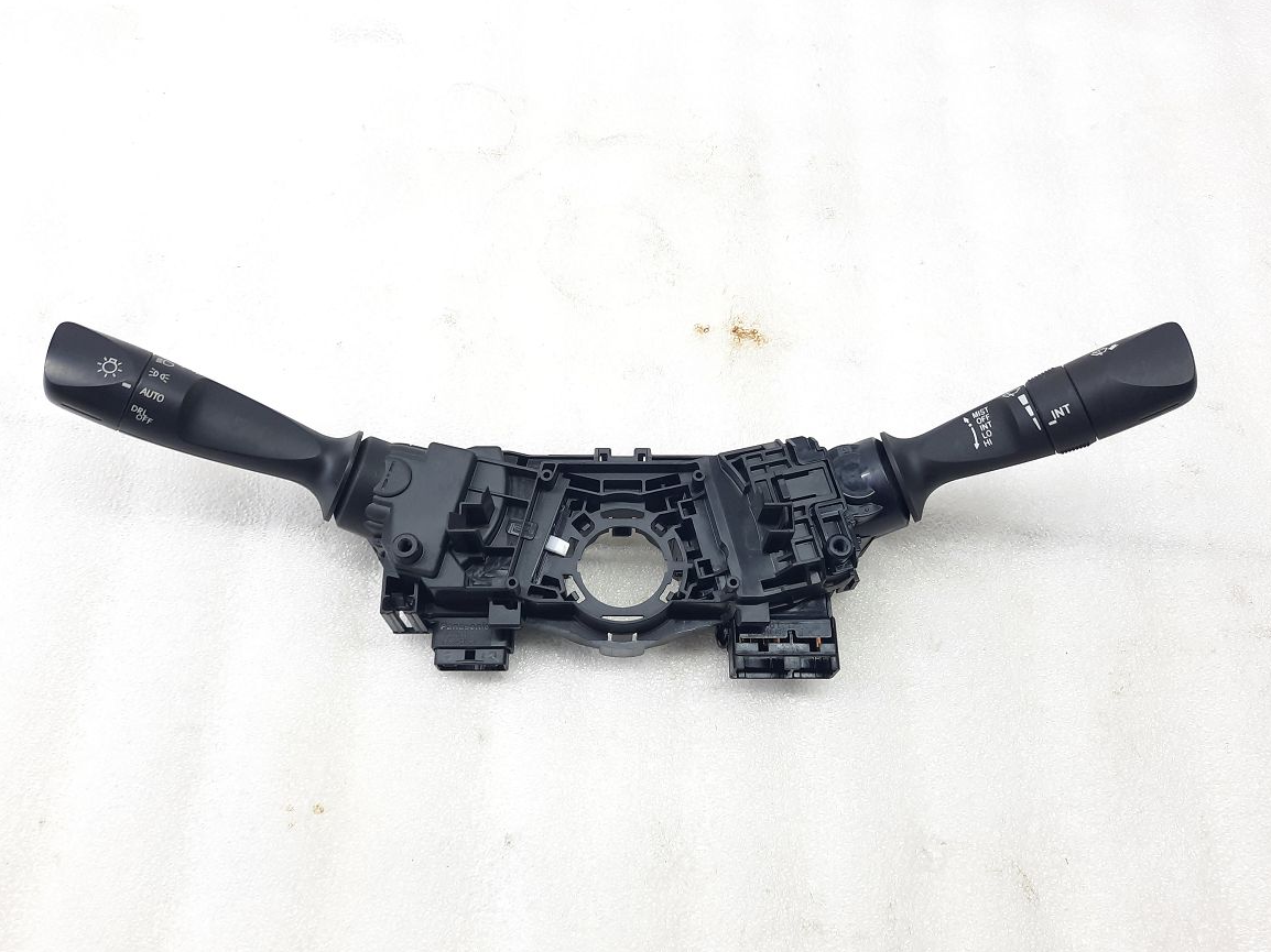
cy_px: 464
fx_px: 954
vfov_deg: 53.0
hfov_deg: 67.3
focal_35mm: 26
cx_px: 623
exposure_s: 1/50
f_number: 2
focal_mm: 4.6
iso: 100
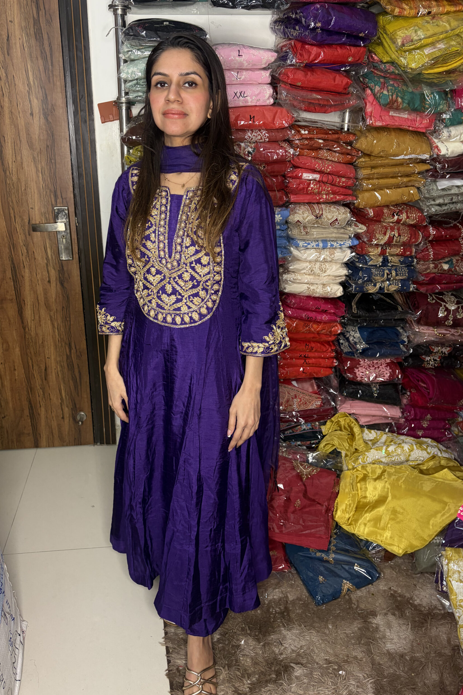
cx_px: 197
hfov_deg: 46.3
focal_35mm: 28
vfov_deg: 65.5
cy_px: 337
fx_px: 540
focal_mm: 5.96
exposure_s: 1/50
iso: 160
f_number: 1.6
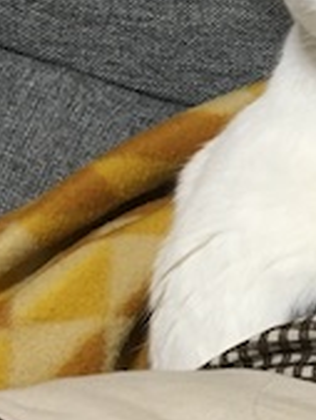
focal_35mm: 103
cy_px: 102
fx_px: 1252
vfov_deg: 18.9
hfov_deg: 13.9
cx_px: 388
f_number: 2.2
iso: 125
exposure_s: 1/30
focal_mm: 4.15
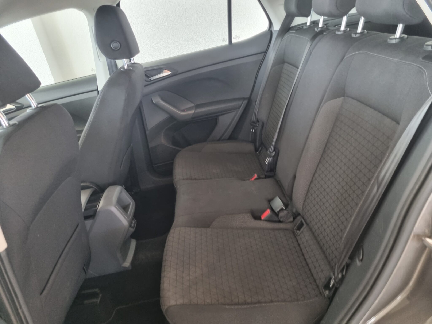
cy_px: 162
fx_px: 324
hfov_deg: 67.3
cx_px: 216
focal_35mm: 26
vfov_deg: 53.1
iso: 400
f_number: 1.8
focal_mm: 5.4
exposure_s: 1/50
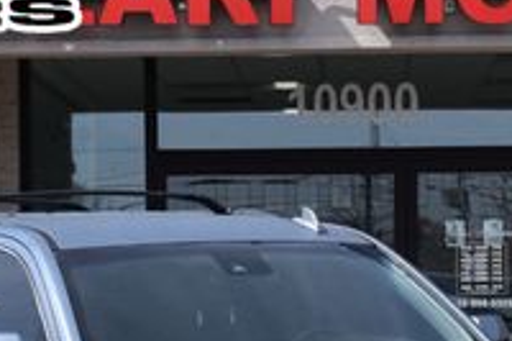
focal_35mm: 168
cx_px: 353
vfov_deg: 8.1
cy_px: 323
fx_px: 2382
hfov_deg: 12.3
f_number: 11
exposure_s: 1/500
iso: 400
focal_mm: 35
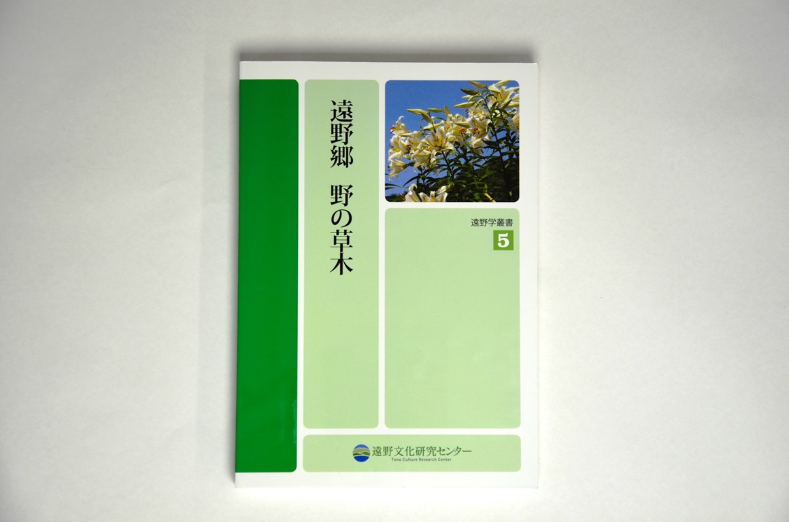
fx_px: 1903
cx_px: 394
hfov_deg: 23.4
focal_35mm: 87
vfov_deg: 15.6
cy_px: 261
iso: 250
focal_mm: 58
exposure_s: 1/60
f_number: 5.6
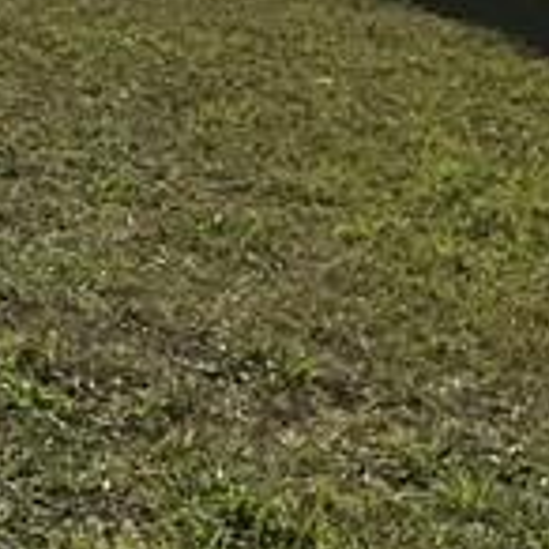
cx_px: -707
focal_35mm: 173
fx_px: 3104
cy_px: -305
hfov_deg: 9.2
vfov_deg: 9.8
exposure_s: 1/4808
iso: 20
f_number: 1.8
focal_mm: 3.99
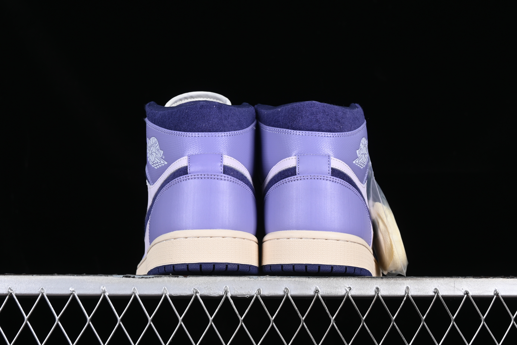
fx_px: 1077
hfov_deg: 27.0
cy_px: 172
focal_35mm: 75
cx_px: 258
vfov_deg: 18.2
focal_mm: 50
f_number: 8
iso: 160
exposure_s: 1/80
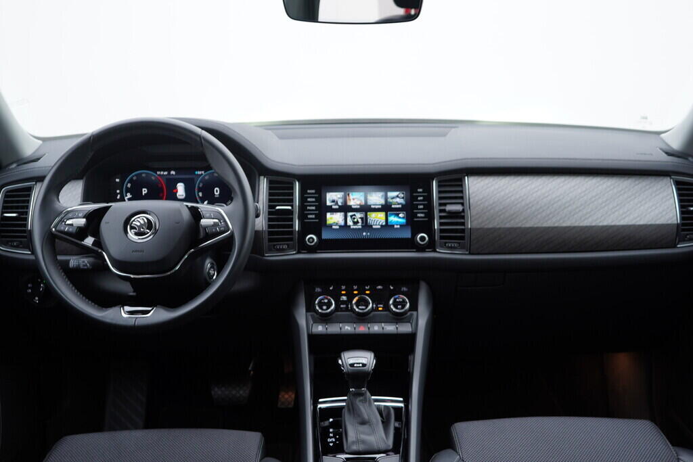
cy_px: 231
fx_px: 693
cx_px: 346
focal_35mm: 36
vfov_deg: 36.9
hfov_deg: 53.1
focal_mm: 24
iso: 125
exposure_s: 1/40
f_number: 3.2
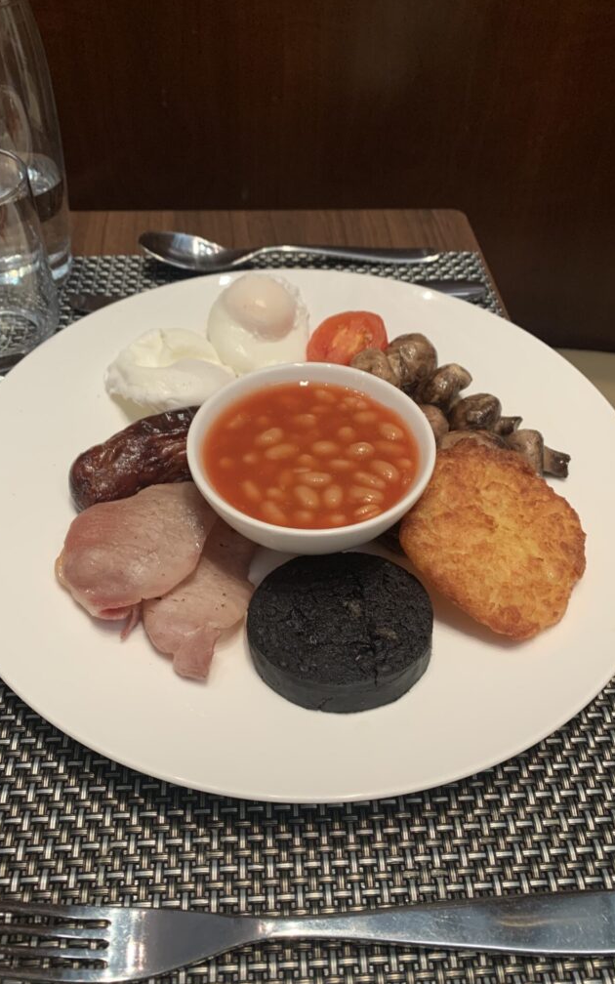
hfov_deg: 44.5
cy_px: 492
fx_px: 751
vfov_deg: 66.5
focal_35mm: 28
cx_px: 282
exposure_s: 1/50
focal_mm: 4.25
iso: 125
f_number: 1.8
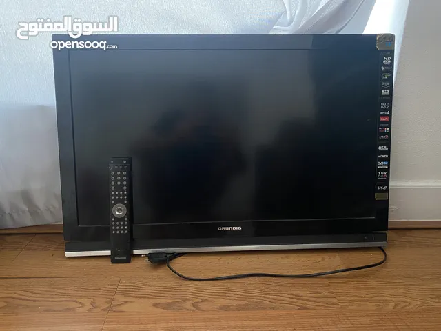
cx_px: 220
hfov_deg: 67.3
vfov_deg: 53.1
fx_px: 331
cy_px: 166
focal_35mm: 26
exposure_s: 1/60
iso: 500
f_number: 1.8
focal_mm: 4.25
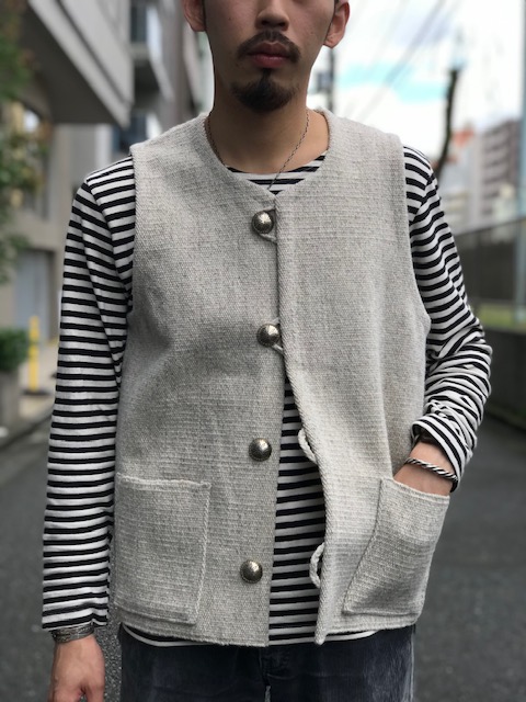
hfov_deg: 25.7
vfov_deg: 33.8
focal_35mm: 57
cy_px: 351
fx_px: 1155
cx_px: 263
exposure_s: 1/381
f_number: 2.8
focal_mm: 6.6
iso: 20
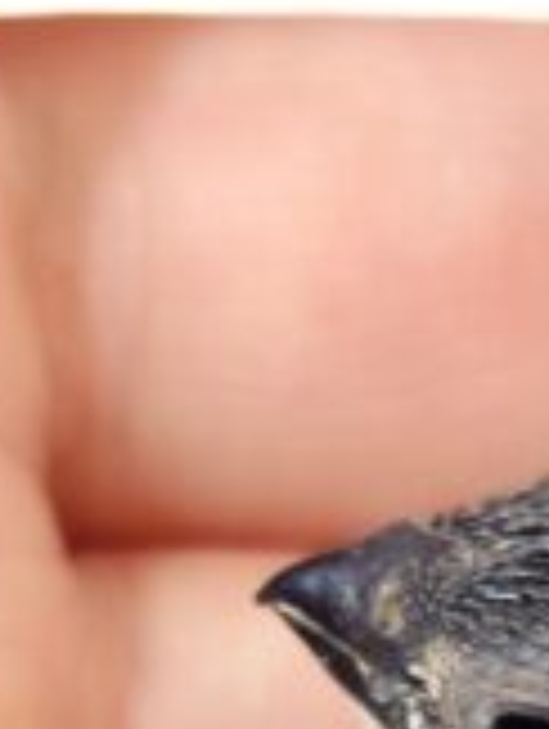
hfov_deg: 7.2
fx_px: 4324
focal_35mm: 205
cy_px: 1413
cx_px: 796
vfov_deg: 9.1
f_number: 1.6
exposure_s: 1/100
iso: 80
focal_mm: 5.96
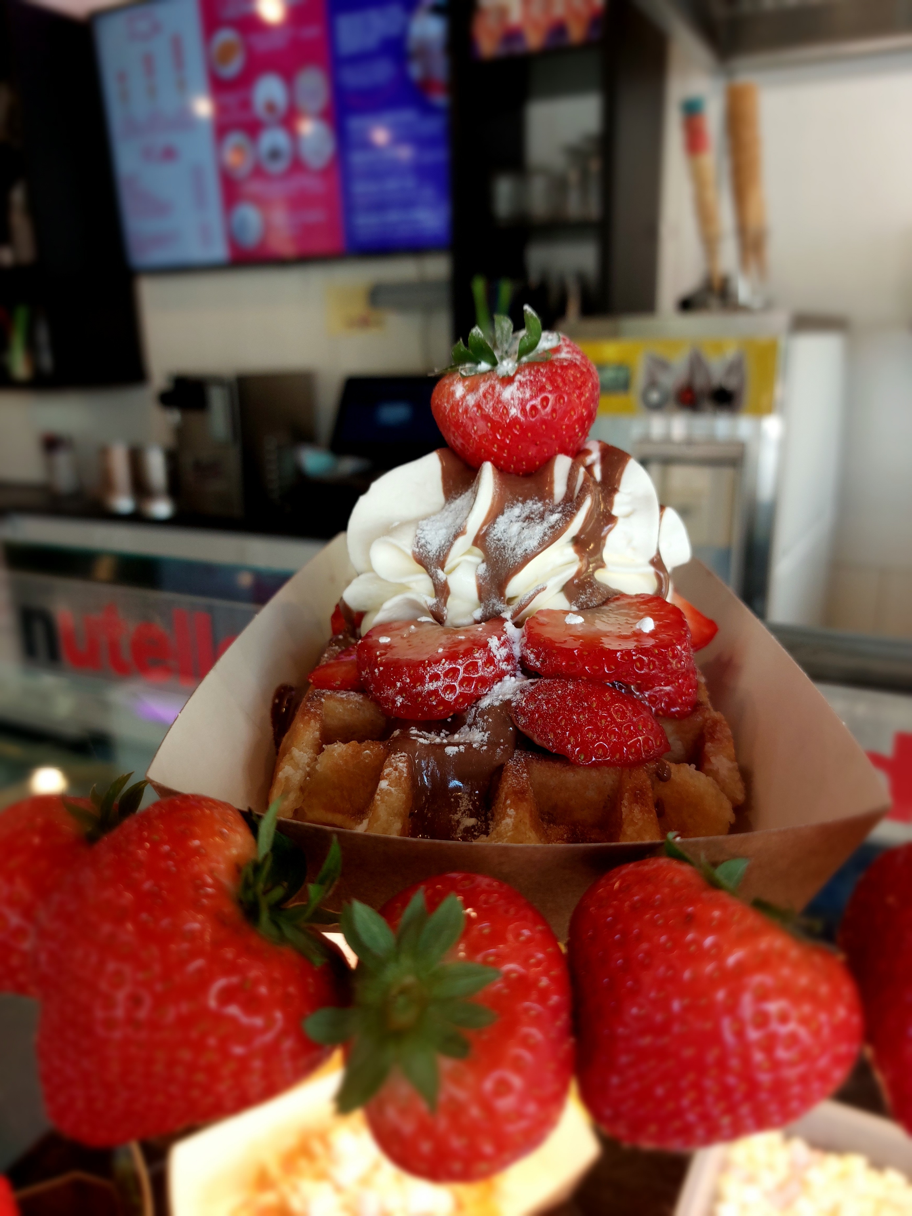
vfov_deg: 69.4
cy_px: 608
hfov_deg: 54.9
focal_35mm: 25
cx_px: 456
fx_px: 878
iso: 40
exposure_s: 1/50
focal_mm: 5.23
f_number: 1.8
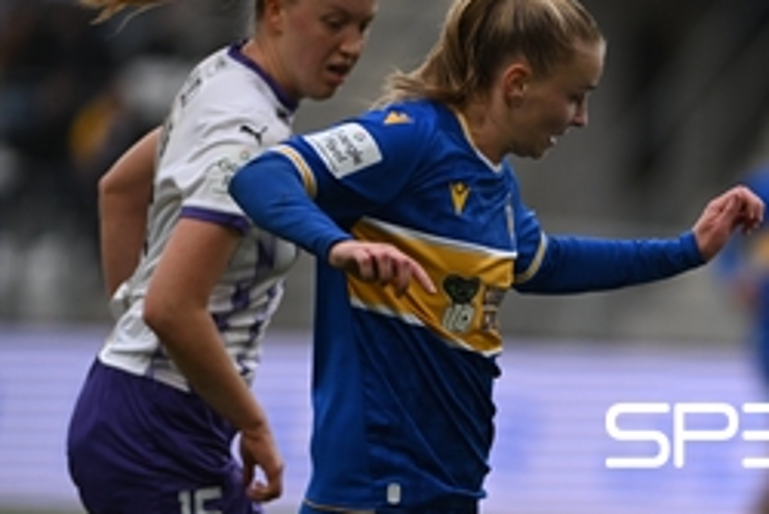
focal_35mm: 720
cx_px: 914
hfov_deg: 2.9
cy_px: 437
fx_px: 15388
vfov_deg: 1.9
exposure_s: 1/2000
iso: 720
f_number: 2.8
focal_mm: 300
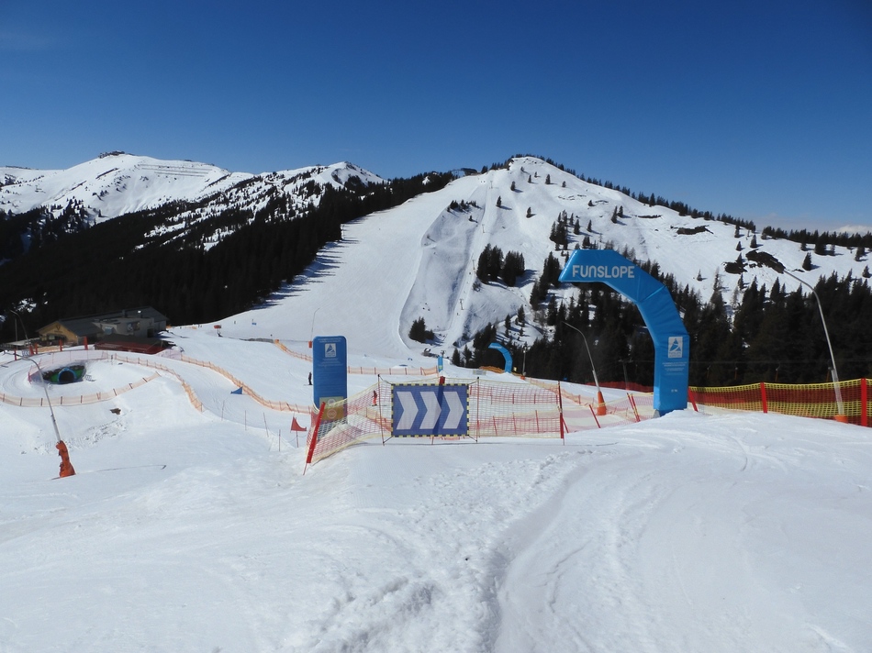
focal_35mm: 24
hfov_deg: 71.6
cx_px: 436
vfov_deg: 56.8
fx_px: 604
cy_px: 326
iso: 100
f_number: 5.6
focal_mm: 4.3
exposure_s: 1/2000
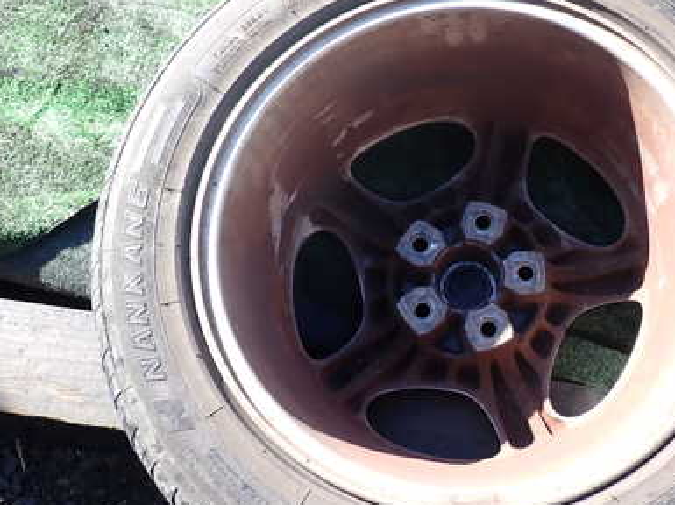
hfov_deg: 47.1
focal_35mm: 39
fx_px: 760
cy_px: 263
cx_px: 456
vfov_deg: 36.8
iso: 100
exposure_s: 1/200
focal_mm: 4.5
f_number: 2.8
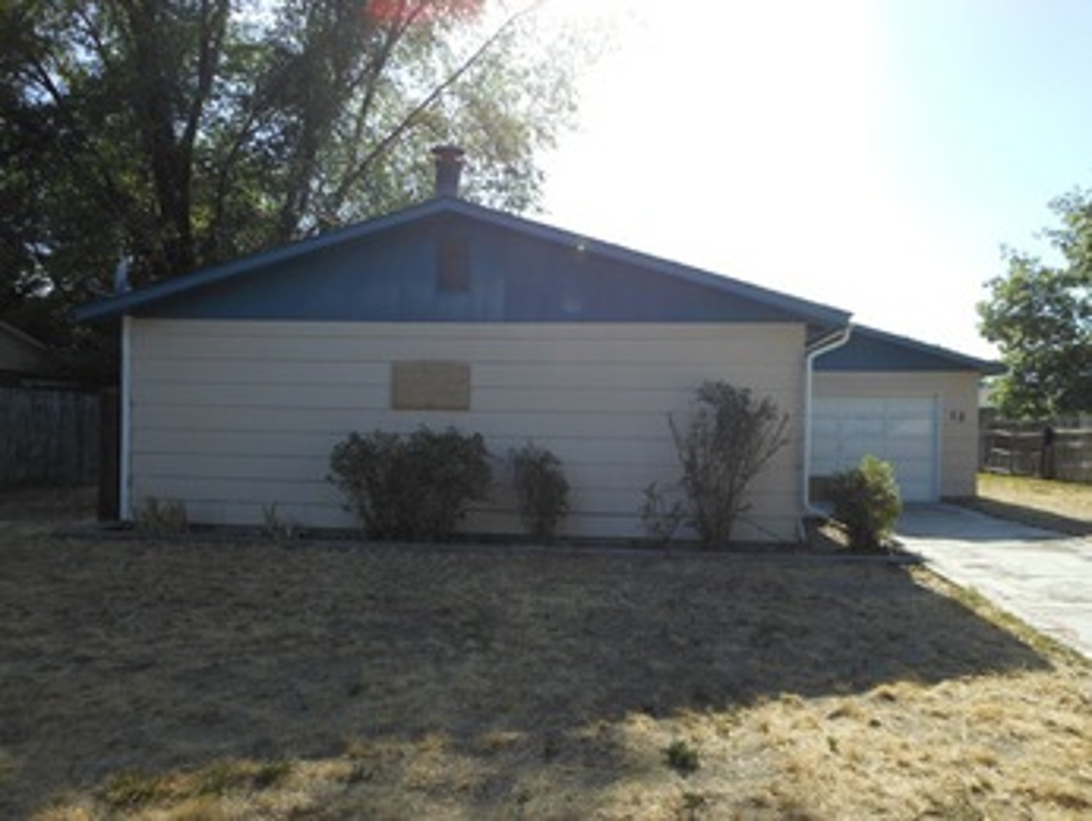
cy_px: 410
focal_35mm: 25
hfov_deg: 69.4
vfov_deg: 54.9
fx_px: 789
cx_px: 546
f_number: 3.2
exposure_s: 1/640
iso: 80
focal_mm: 4.5
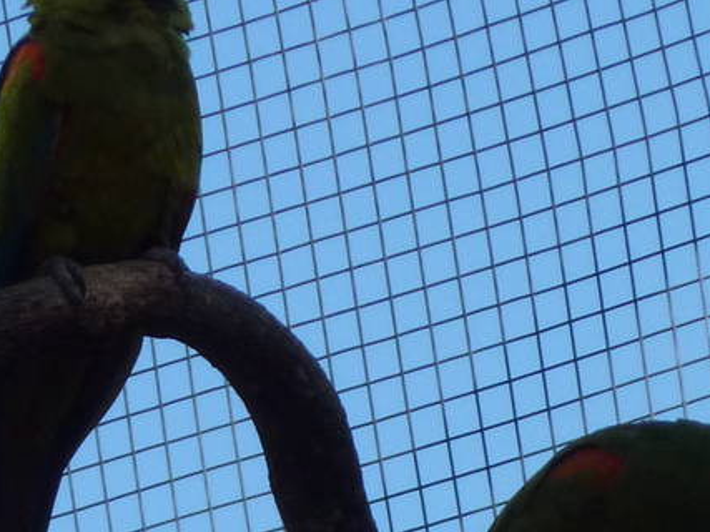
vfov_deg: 1.4
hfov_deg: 1.9
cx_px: 284
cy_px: 692
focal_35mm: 1042
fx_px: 21366
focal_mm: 45.7
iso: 200
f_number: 4.8
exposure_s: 1/1000
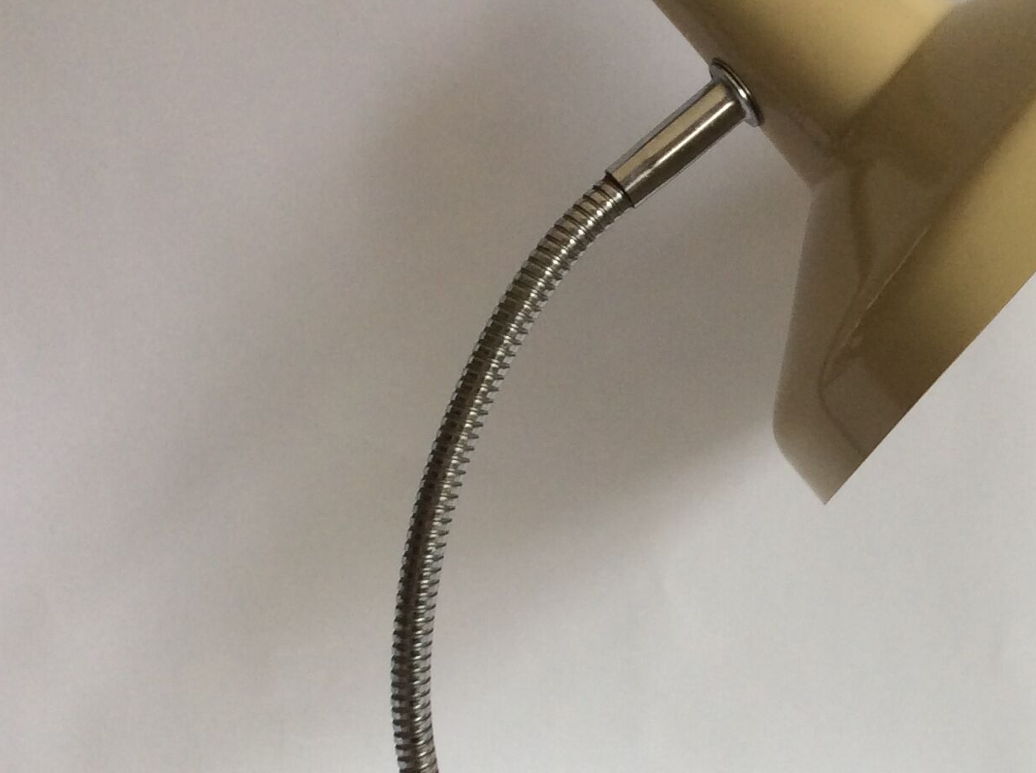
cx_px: 865
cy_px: 685
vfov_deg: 21.1
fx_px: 2032
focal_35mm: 68
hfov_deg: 27.9
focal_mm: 3.3
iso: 32
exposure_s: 1/33
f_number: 2.4
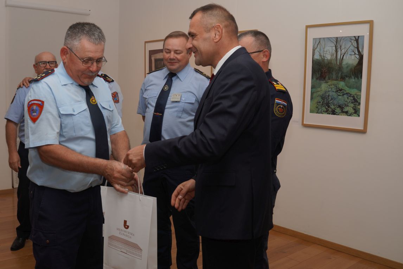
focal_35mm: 35
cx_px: 154
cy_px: 151
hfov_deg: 53.9
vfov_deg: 37.8
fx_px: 392
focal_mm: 18
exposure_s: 1/200
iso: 200
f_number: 4.5
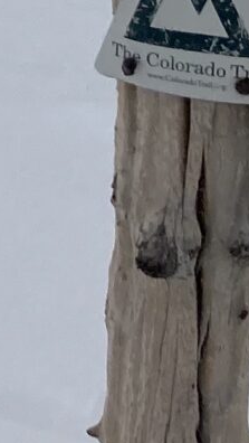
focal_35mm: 197
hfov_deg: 5.5
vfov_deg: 10.6
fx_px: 2310
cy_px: -179
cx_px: -657
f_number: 1.8
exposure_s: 1/16129
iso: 25
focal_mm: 3.99
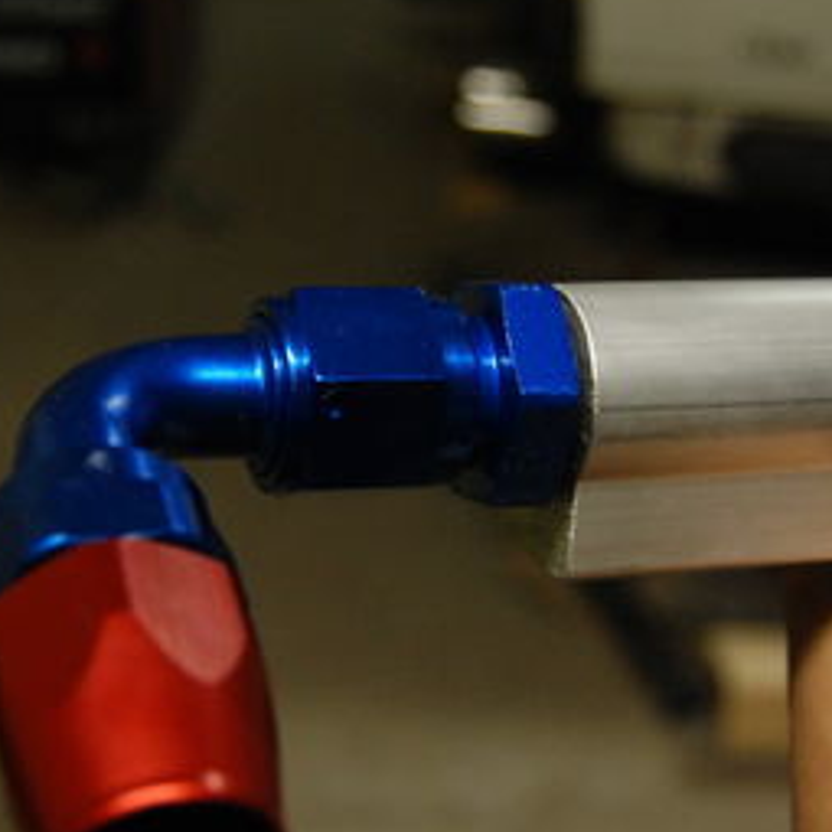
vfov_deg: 26.9
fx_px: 1740
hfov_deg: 26.9
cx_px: 369
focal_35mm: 64
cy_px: 440
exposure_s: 1/30
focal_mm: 20
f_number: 3.8
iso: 800
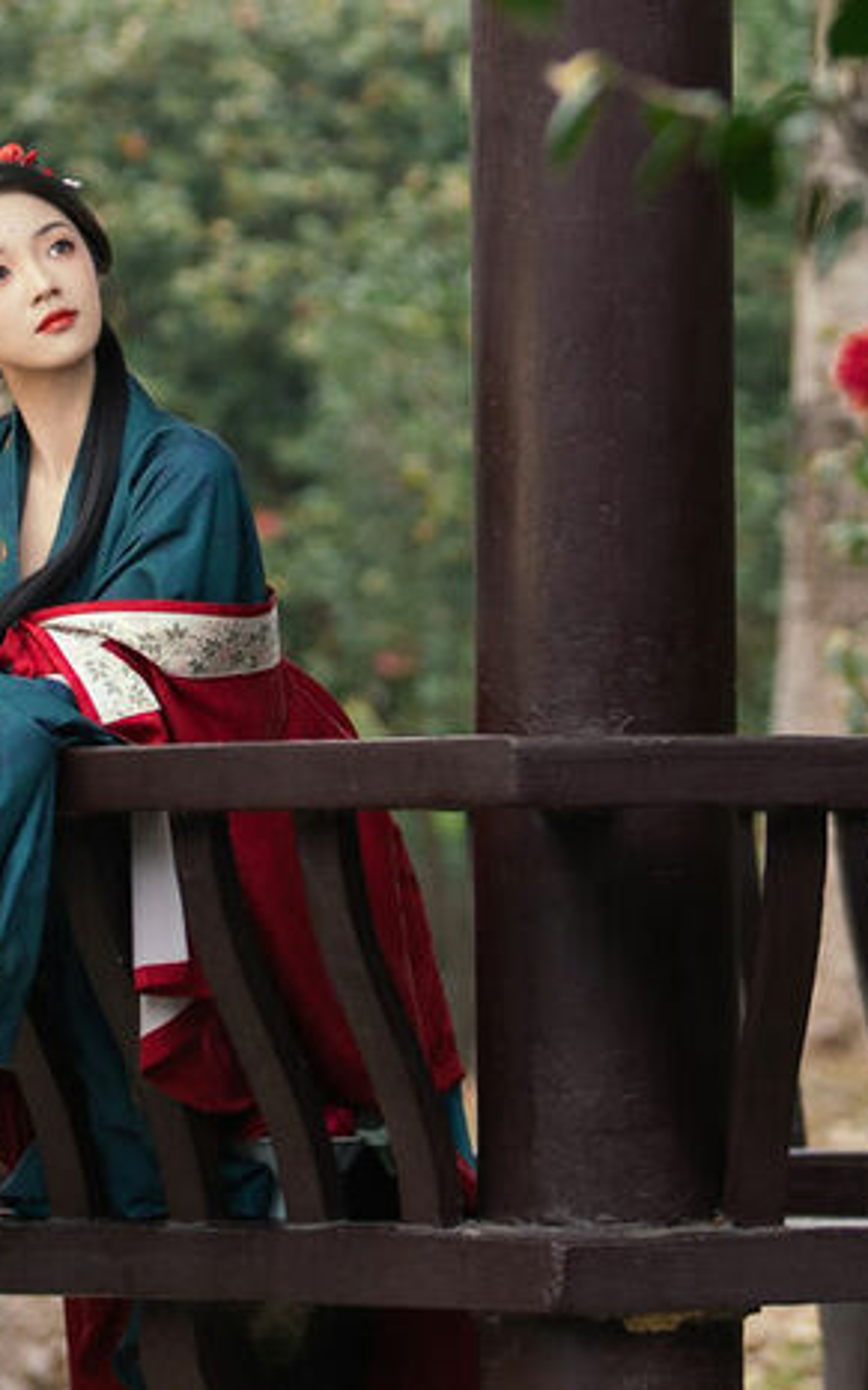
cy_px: -443
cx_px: 352
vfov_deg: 5.5
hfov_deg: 3.5
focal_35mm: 379
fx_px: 14354
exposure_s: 1/250
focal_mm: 110
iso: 125
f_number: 2.8
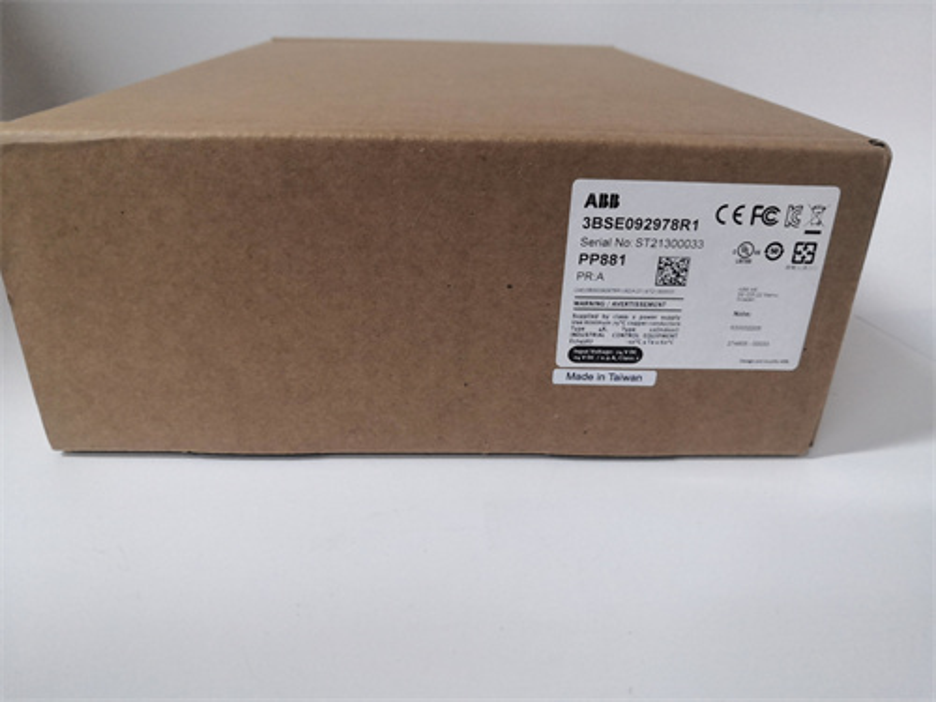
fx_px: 730
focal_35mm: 27
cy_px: 351
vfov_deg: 51.4
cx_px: 468
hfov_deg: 65.3
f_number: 1.8
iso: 320
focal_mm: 3.95
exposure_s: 1/50
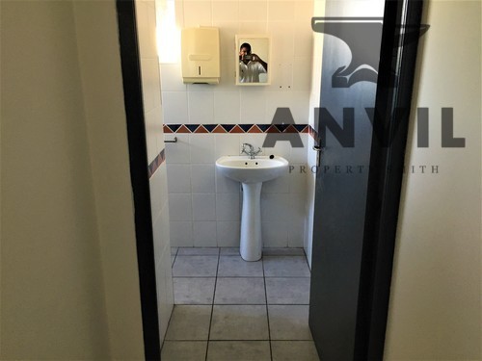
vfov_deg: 48.2
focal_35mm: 29
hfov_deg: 61.7
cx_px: 241
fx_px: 404
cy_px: 180
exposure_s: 1/33
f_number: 2.2
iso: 160
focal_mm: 4.15
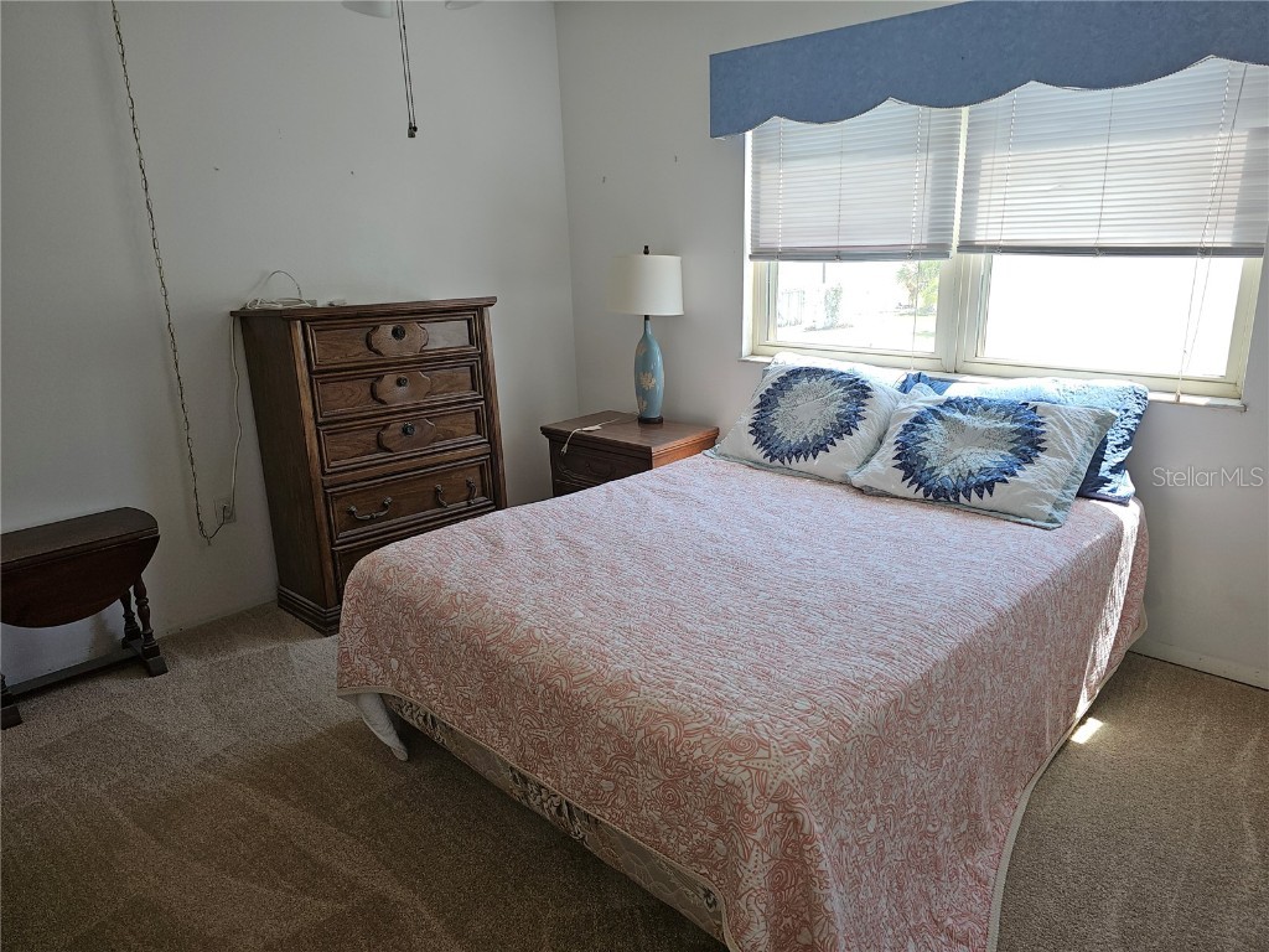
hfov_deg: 73.9
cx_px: 634
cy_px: 476
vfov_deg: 58.9
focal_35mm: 23
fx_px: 843
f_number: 1.7
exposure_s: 1/60
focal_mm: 6.3
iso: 25
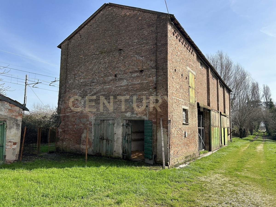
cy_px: 104
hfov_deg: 67.3
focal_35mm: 26
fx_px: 207
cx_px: 138
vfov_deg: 53.1
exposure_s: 1/2571
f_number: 1.5
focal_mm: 5.7
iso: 50
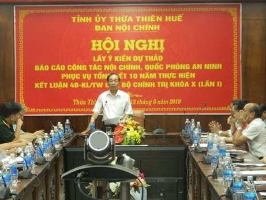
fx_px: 1099
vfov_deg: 10.4
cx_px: 106
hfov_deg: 13.8
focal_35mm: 143
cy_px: 98
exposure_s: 1/8
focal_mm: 18.6
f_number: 4.5
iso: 400
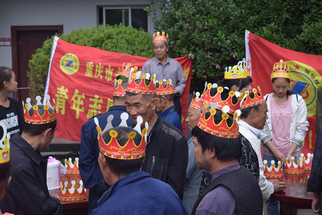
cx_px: 161
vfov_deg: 16.5
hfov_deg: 24.6
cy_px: 108
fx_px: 738
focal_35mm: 82
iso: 200
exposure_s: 1/100
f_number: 5.6
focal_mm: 55
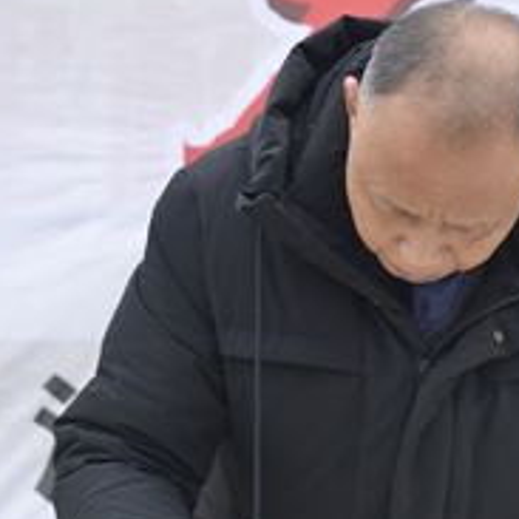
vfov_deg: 15.0
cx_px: 403
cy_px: 397
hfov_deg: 14.9
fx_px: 1968
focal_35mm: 116
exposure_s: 1/250
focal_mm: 50
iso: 640
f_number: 5.6
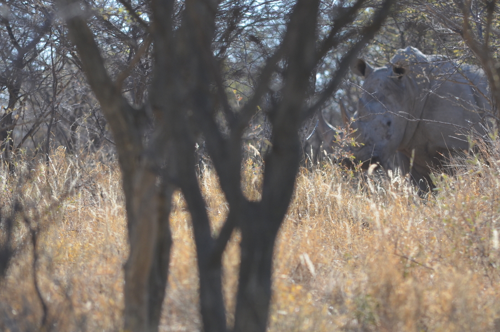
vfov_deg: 2.9
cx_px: 298
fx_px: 6473
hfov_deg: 4.4
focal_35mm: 467
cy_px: 165
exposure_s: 1/500
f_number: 5.6
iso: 200
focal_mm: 220
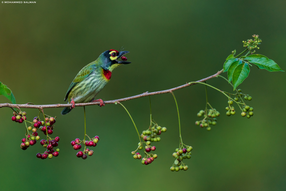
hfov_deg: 3.4
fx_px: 4766
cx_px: 143
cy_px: 96
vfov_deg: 2.3
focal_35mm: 600
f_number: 4
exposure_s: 1/2000
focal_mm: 600
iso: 1600
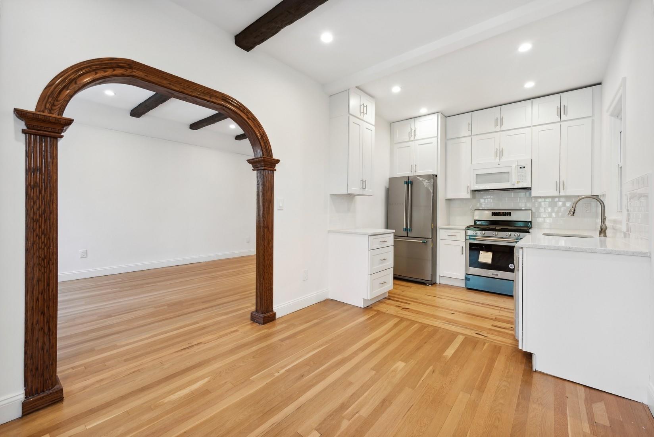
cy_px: 218
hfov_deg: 100.4
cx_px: 327
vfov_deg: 77.4
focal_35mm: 15
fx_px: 273
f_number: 16
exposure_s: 1/8
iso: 100
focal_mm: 15
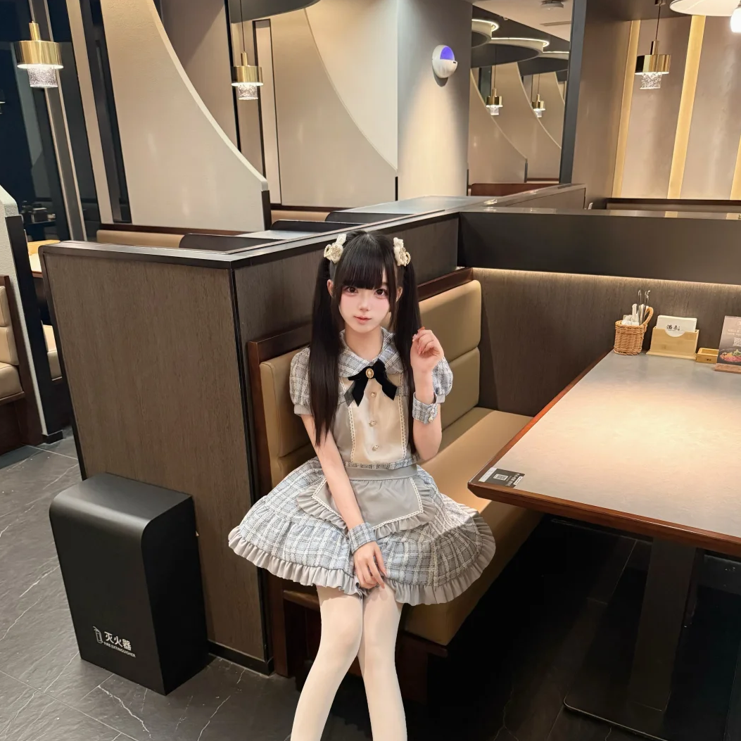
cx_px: 369
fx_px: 702
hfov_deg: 55.6
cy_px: 459
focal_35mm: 29
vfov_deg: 55.0
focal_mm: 6.76
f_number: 1.78
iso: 800
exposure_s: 1/48
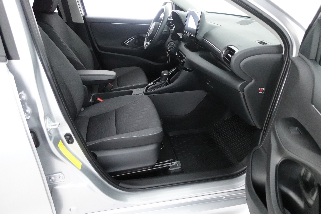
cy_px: 107
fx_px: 223
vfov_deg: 51.3
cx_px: 161
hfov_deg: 71.5
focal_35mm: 25
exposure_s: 1/125
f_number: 1.8
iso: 5000
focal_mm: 9.4
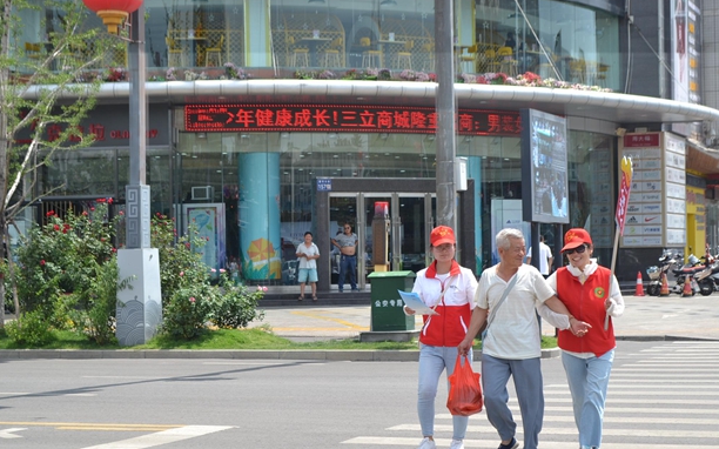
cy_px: 259
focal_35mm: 84
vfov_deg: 15.5
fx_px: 1645
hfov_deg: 24.6
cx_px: 385
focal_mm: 48
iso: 100
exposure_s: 1/200
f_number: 7.1
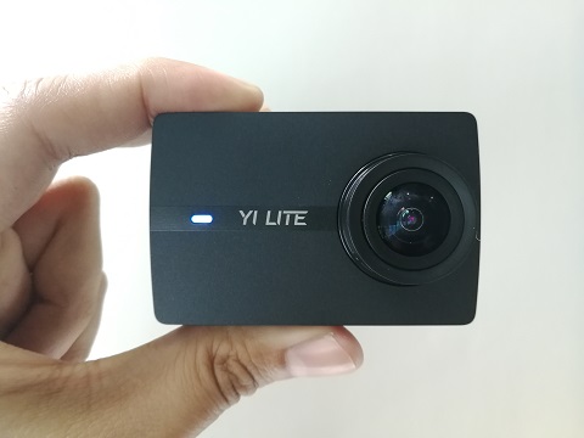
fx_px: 456
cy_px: 219
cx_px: 292
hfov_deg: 65.3
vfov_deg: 51.4
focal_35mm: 27
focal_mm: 3.95
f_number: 2.2
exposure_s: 1/25
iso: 320
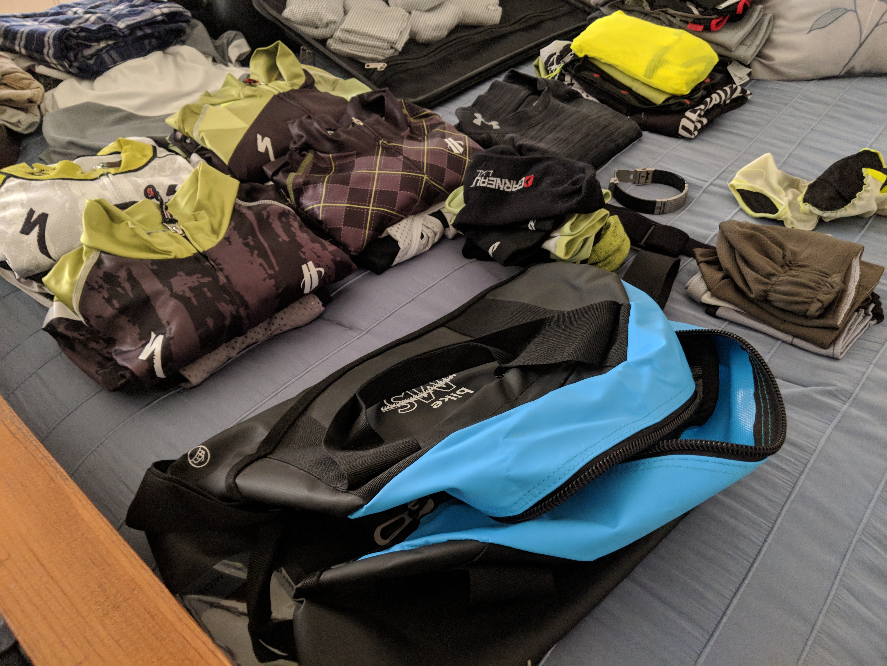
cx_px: 444
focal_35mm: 27
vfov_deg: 51.4
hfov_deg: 65.3
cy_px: 333
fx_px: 692
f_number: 1.8
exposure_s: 1/30
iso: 492
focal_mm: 4.44
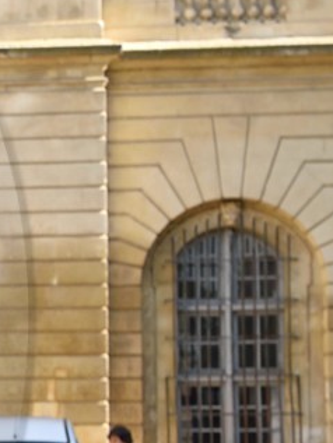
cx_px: -550
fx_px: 2794
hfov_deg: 6.4
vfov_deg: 9.1
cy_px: 317
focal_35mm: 218
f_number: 5.6
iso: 200
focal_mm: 45
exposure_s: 1/200
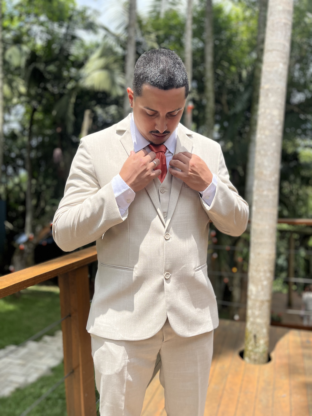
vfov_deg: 67.3
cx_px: 156
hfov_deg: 53.1
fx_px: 312
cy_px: 208
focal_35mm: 26
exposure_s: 1/1721
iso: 50
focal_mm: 5.1
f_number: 1.6
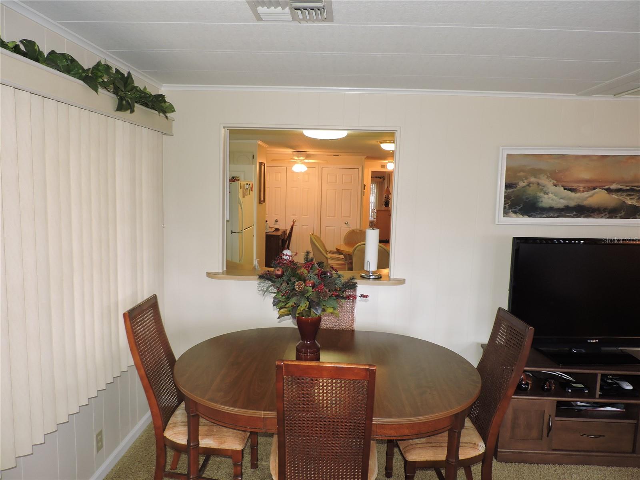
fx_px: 444
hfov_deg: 71.6
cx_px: 320
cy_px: 240
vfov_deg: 56.8
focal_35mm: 24
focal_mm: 4.3
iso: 200
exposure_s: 1/30
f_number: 3
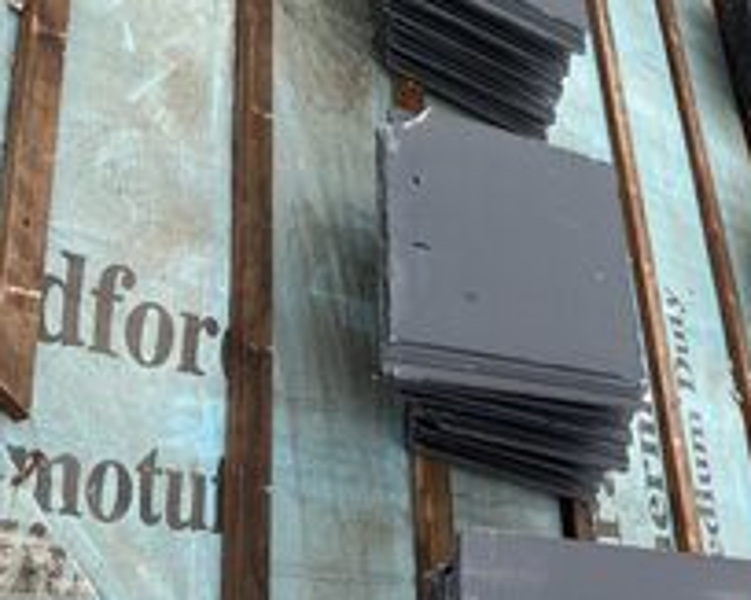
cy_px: -167
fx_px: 1266
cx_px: 532
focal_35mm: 57
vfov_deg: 23.7
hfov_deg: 32.6
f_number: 1.5
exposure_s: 1/2165
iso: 50
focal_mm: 5.7
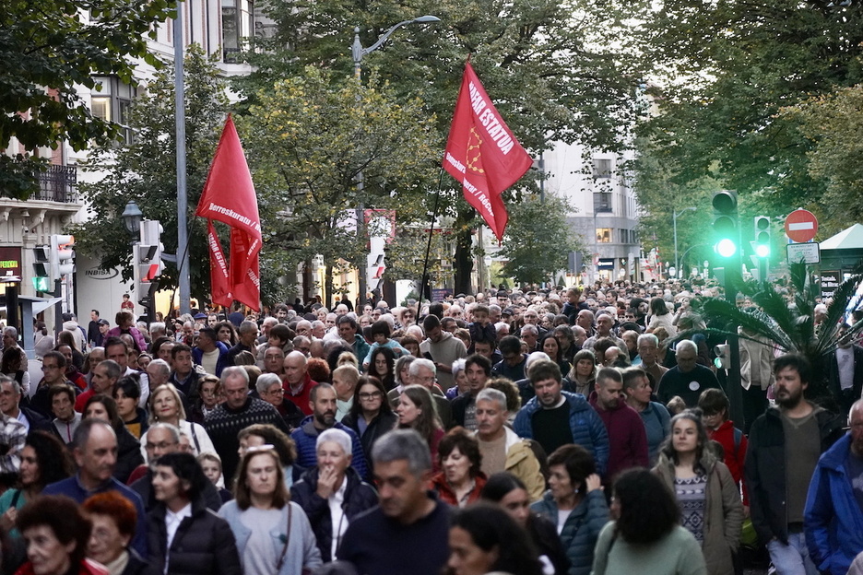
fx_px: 2517
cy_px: 288
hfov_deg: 19.5
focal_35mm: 105
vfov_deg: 13.0
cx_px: 432
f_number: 4
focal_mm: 105
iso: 8000
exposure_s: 1/400
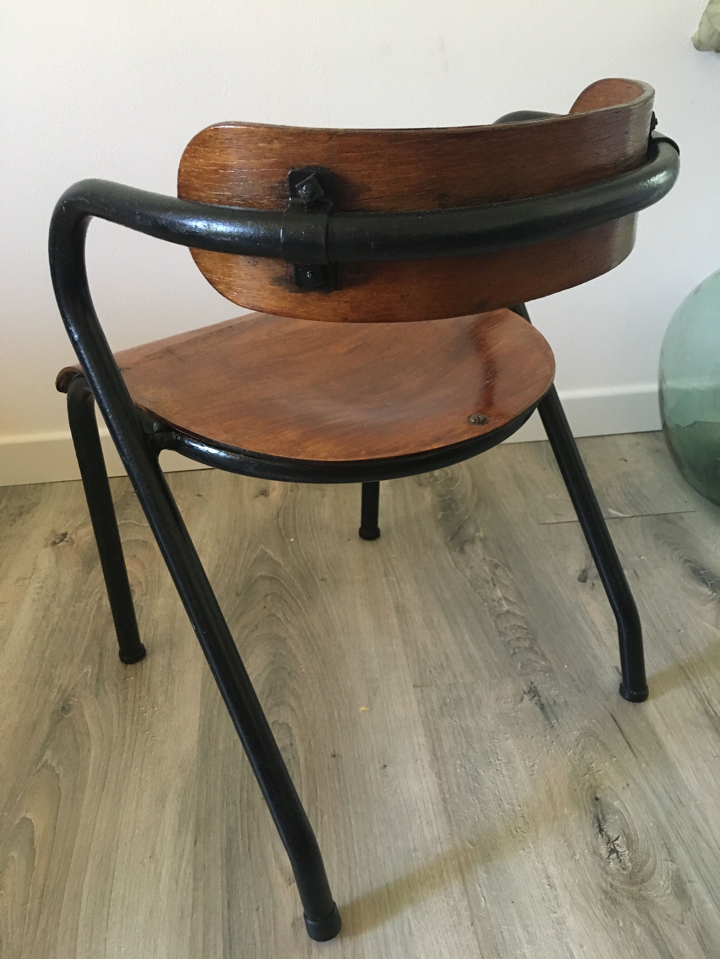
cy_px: 480
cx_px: 360
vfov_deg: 61.7
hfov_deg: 48.2
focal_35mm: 29
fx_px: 804
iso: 250
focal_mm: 4.15
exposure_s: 1/33
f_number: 2.2
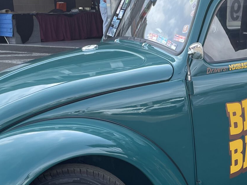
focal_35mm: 79
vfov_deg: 18.4
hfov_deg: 23.8
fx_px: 564
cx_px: 241
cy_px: 166
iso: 32
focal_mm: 4.2
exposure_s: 1/725
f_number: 1.6
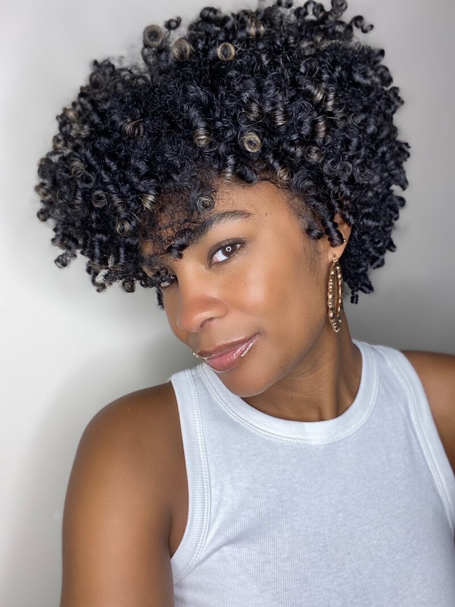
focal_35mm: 30
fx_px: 526
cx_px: 228
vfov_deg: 60.0
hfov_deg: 46.8
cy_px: 304
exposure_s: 1/120
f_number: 2.2
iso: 80
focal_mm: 2.71
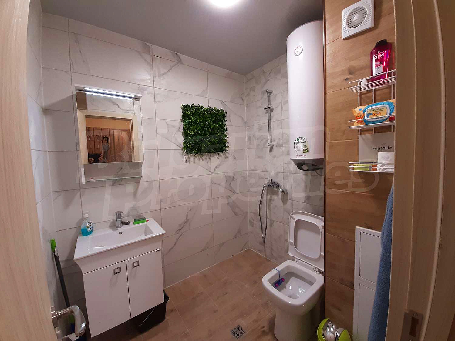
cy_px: 170
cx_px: 228
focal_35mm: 13
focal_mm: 1.42
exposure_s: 1/50
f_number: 2.2
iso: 100
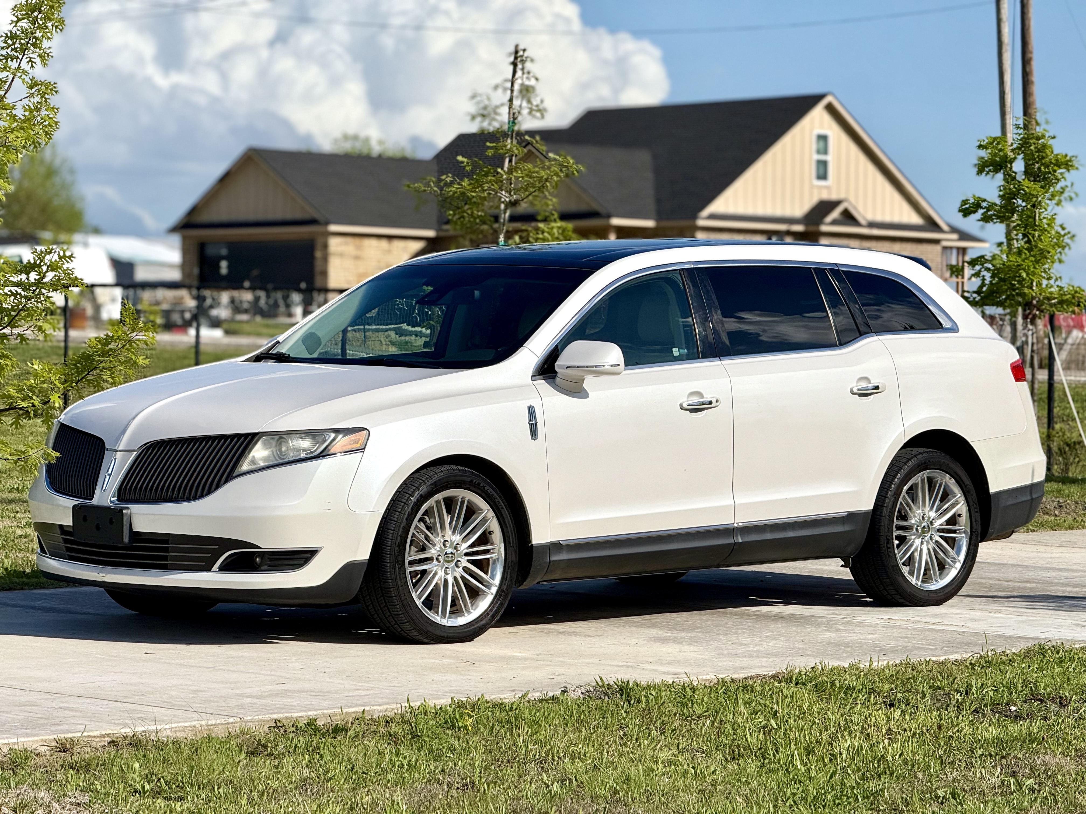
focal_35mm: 120
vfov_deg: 12.3
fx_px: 3765
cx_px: 543
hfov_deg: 16.4
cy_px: 407
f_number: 2.8
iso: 50
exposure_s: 1/3344
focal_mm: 15.66
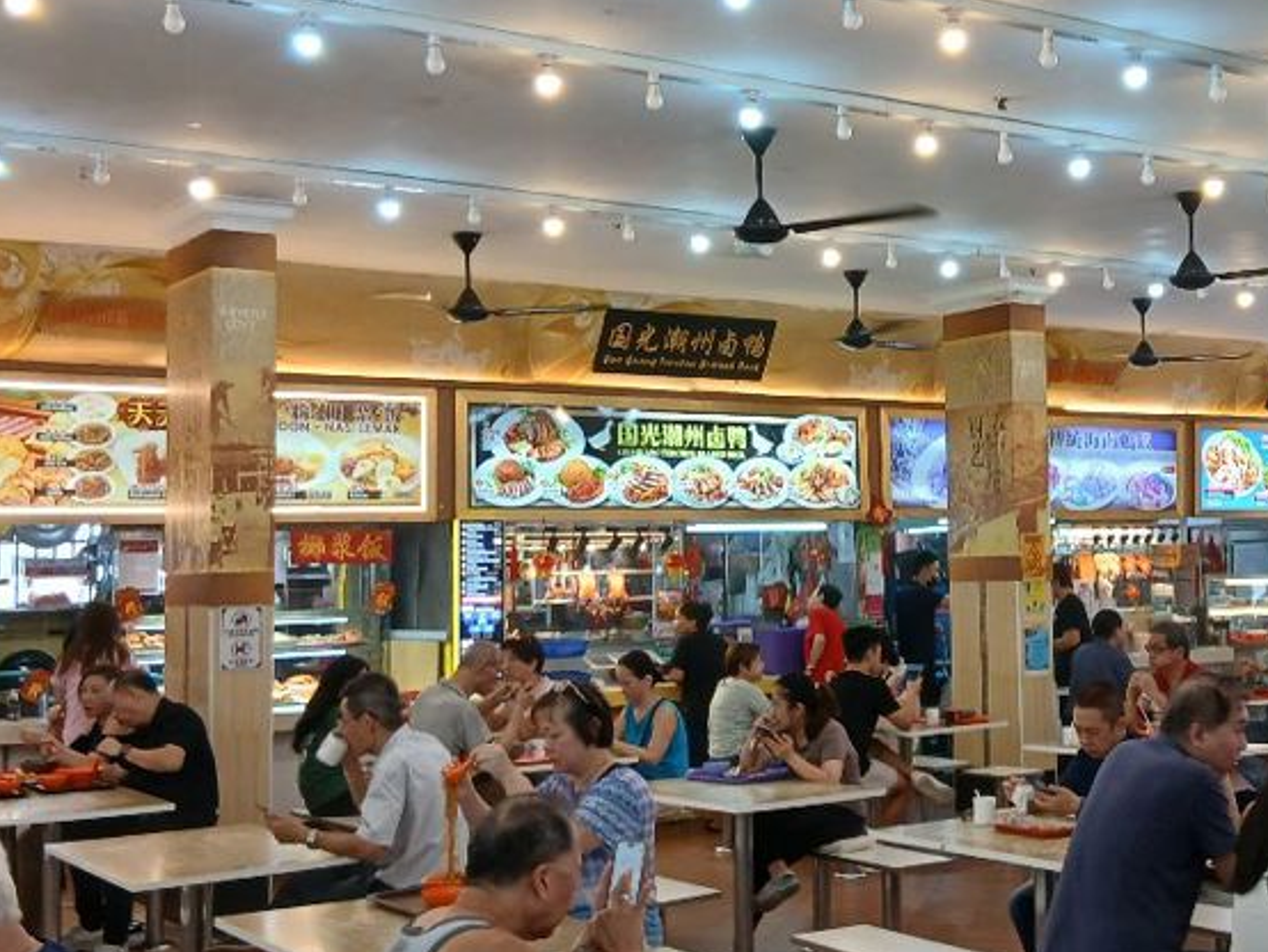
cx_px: 909
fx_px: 1832
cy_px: 414
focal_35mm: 50
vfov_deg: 29.1
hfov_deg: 37.5
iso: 80
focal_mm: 3.98
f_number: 1.8
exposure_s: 1/50
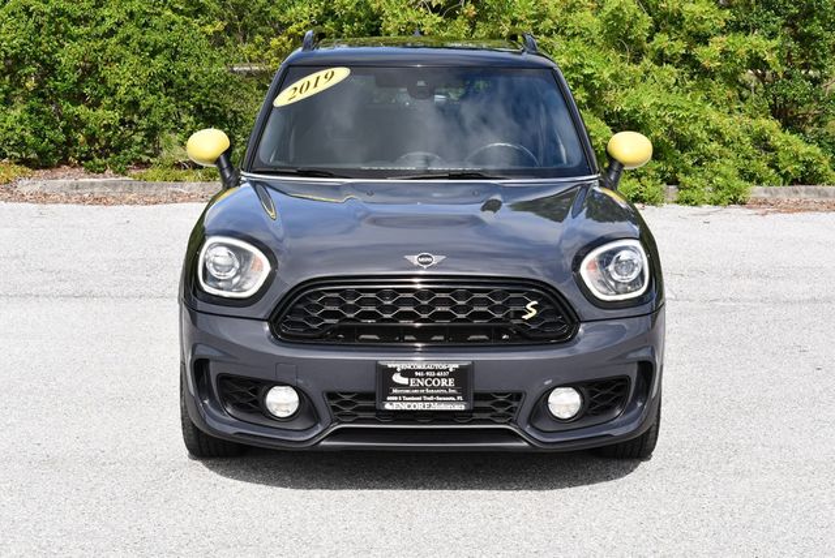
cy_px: 279
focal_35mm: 72
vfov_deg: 19.0
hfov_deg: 28.0
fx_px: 1671
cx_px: 418
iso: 110
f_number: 8
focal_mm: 36
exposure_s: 1/250
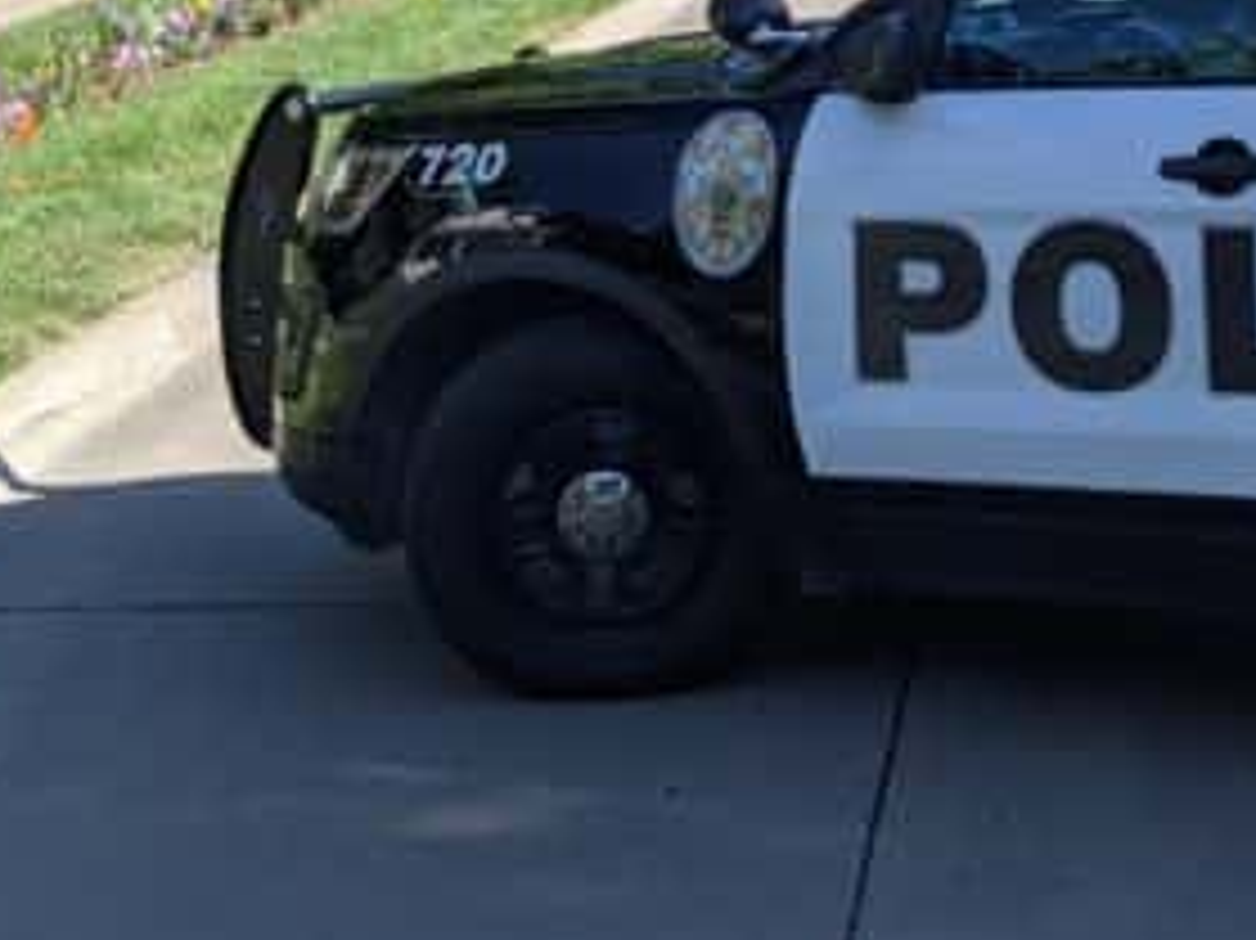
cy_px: -220
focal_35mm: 99
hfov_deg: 19.4
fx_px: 3591
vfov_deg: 14.4
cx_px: 1161
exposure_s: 1/1675
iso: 57
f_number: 1.8
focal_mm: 4.44
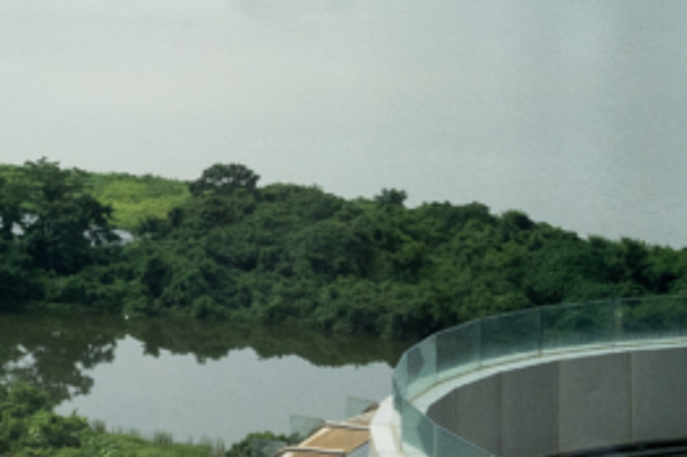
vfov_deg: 8.3
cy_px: -277
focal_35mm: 160
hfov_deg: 11.7
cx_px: -619
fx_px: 3051
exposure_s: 1/1600
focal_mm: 35
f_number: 8
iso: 1000
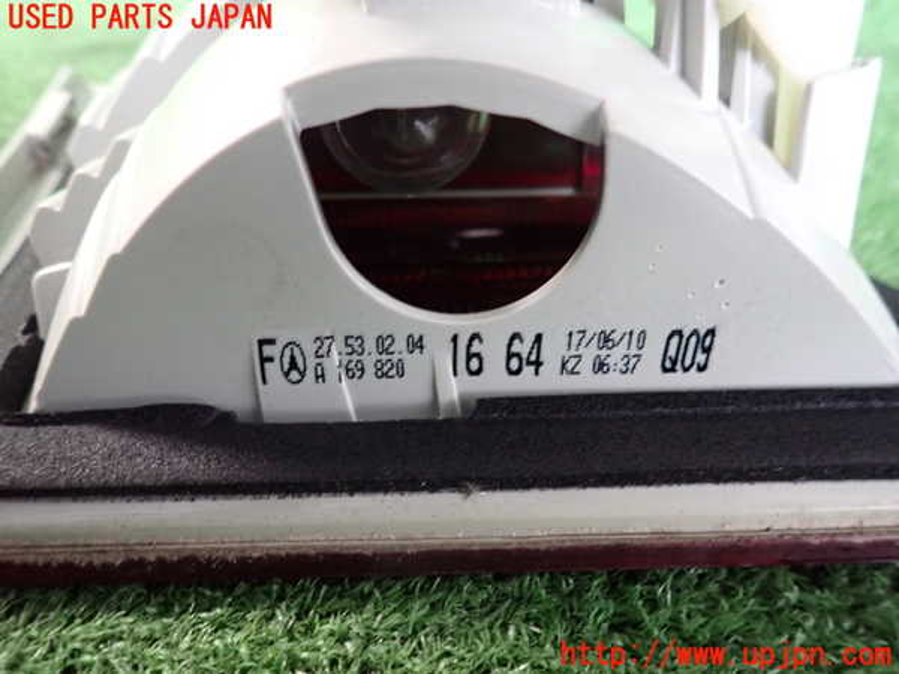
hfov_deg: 69.4
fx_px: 649
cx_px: 450
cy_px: 337
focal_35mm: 25
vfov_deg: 54.9
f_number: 2
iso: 800
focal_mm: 4.5
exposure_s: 1/20
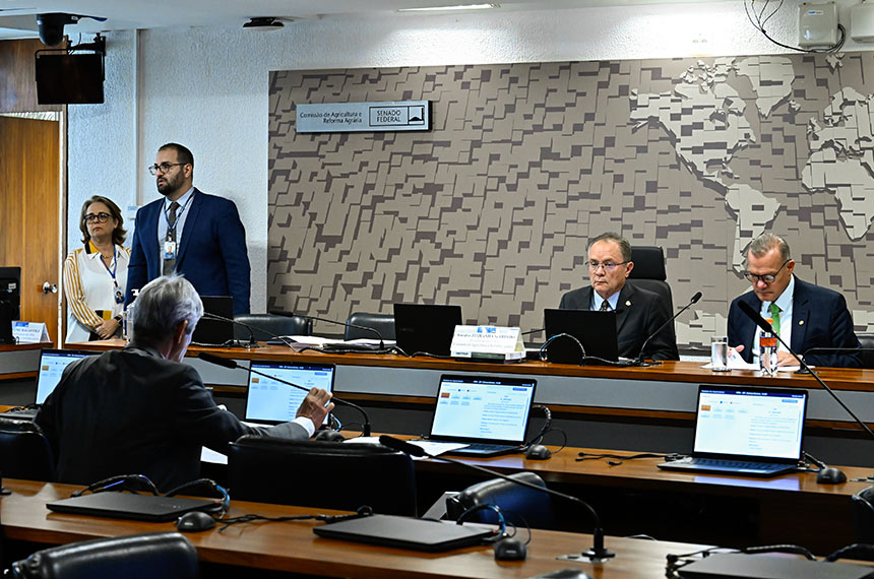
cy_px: 290
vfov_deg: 15.8
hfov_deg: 23.7
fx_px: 2084
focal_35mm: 86
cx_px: 437
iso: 6400
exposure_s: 1/100
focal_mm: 86
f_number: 9
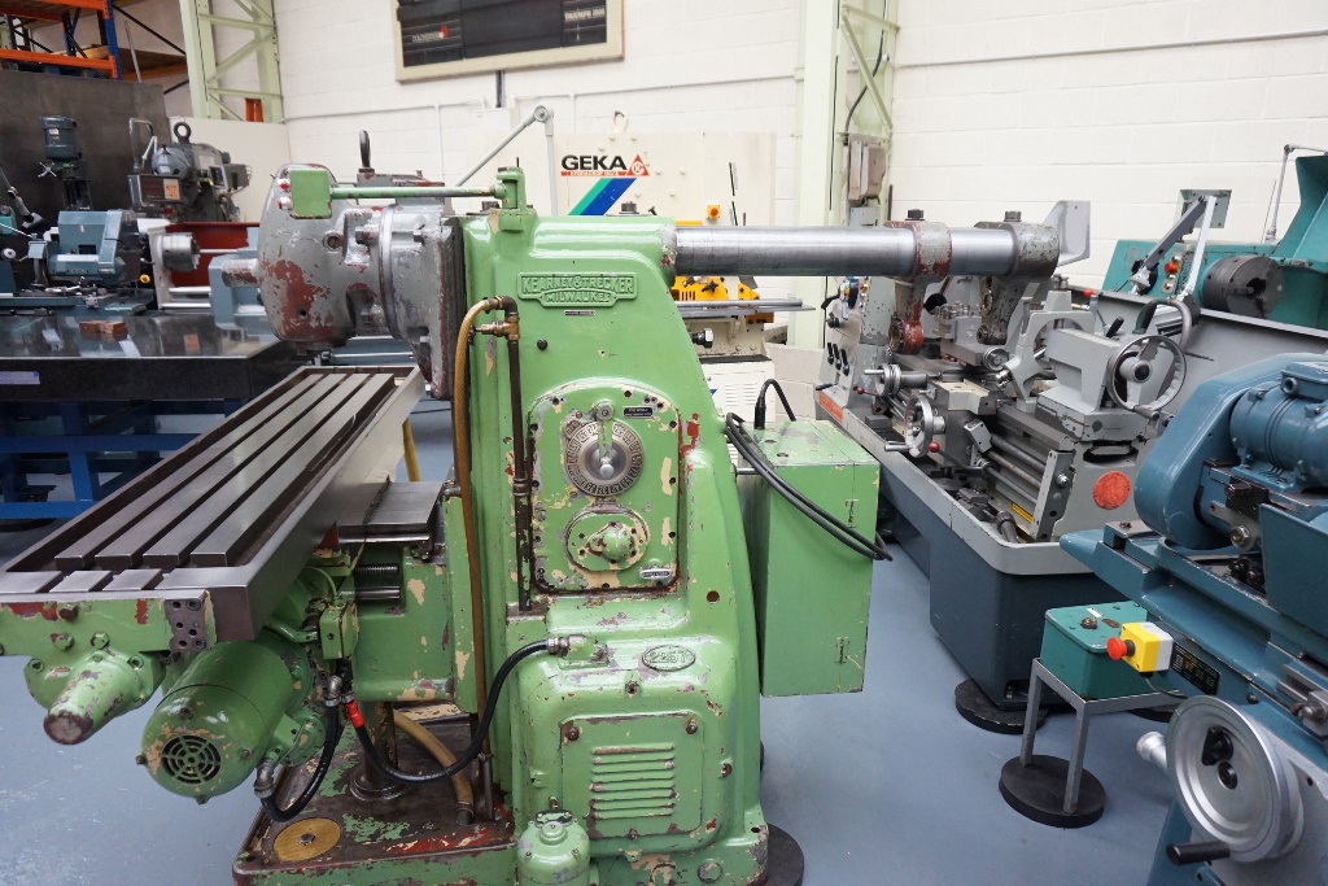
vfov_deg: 53.1
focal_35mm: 24
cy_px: 443
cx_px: 664
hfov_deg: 73.7
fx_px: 885
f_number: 3.5
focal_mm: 16
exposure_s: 1/160
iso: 1600
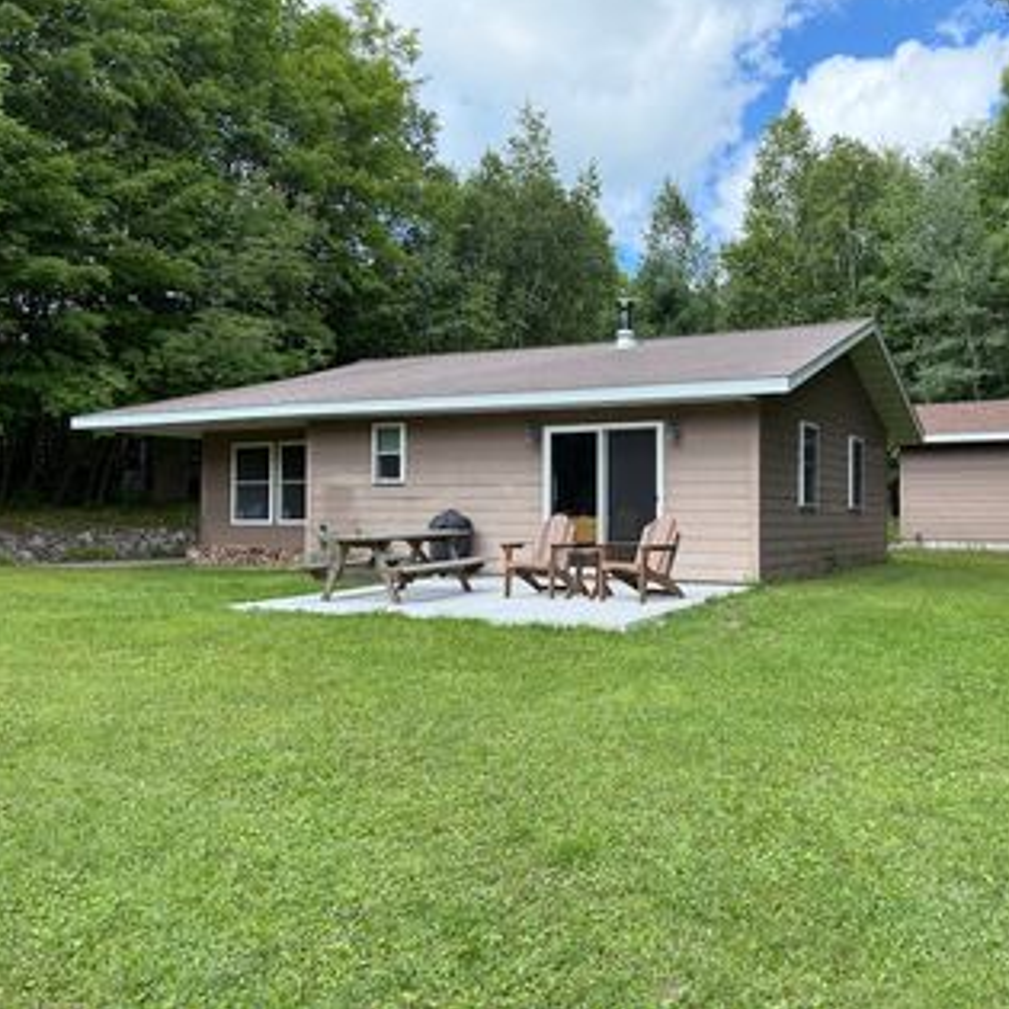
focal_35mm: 29
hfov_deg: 54.8
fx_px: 956
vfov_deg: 55.6
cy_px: 495
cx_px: 652
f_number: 1.78
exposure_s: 1/1156
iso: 100
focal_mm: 6.76
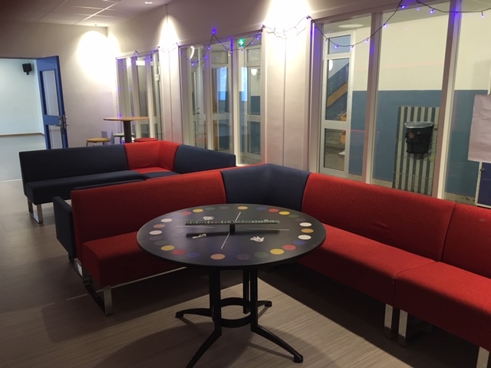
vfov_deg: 48.2
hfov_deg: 61.7
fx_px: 411
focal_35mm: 29
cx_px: 246
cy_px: 184
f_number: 2.2
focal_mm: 4.15
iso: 160
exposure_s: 1/33
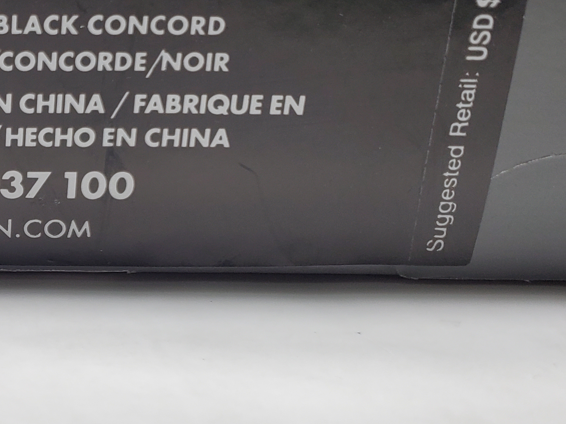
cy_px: 271
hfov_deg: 25.9
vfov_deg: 21.0
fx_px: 1144
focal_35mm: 70
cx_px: -41
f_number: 2.4
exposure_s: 1/182
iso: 50
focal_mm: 4.3
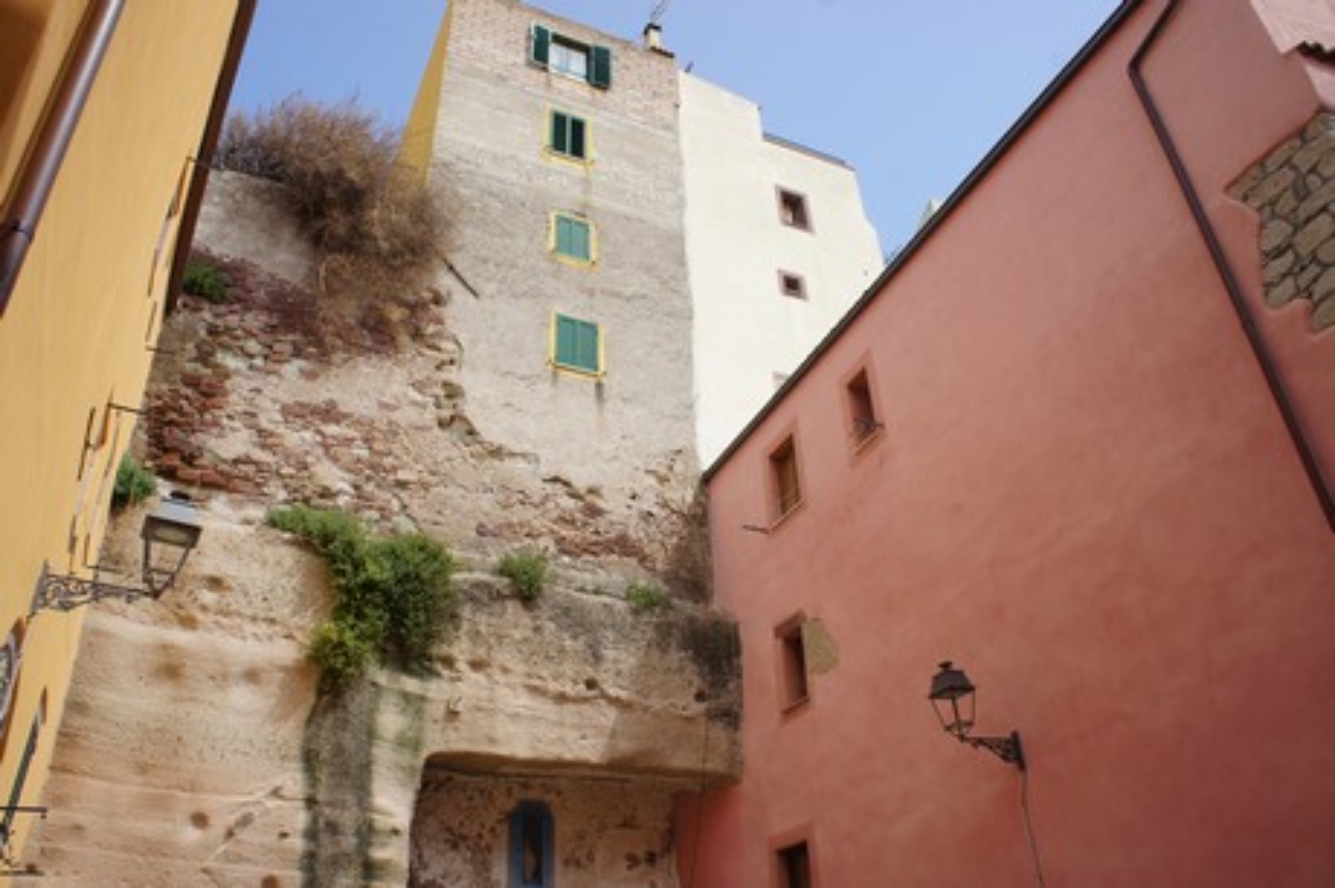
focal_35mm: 27
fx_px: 1001
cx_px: 668
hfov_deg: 67.4
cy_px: 444
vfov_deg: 47.9
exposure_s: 1/200
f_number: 11
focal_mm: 18
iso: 200
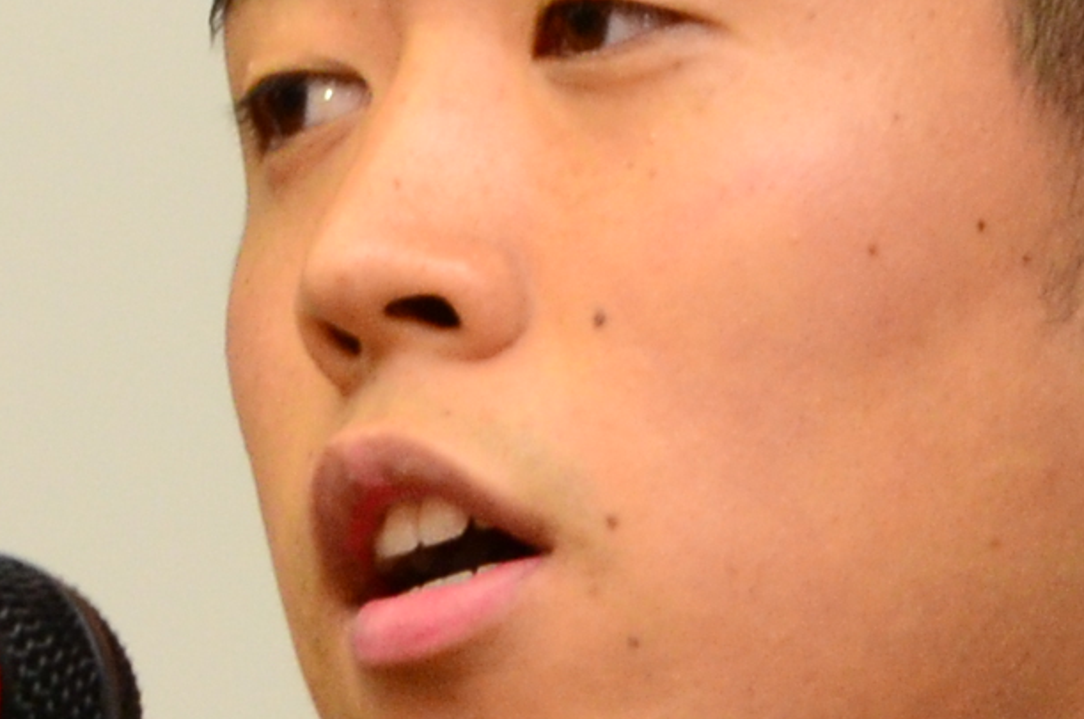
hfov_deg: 2.2
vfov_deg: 1.4
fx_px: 28644
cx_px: 569
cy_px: 1021
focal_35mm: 953
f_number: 8
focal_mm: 105
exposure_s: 1/60
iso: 1000
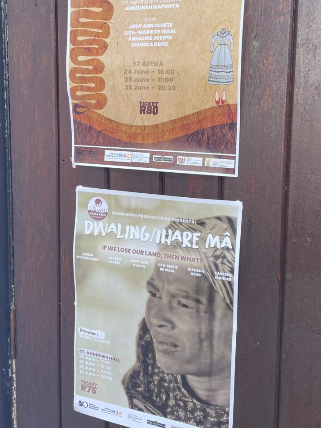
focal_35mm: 37
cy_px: 163
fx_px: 457
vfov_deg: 49.7
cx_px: 172
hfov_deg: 38.7
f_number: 1.6
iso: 80
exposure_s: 1/100
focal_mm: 4.2
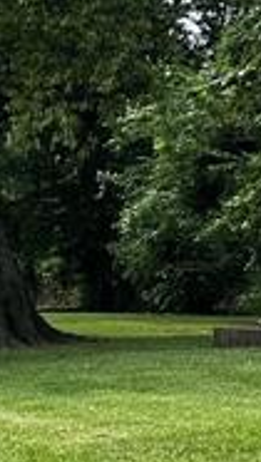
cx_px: -679
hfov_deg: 7.0
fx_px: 1767
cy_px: 231
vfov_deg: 14.9
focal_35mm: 144
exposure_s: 1/2660
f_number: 1.78
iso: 80
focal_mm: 6.86
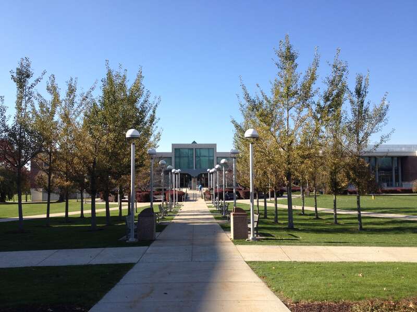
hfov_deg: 52.6
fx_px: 422
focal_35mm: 35
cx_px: 208
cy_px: 156
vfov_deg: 40.7
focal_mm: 4.28
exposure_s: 1/1022
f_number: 2.4
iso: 50
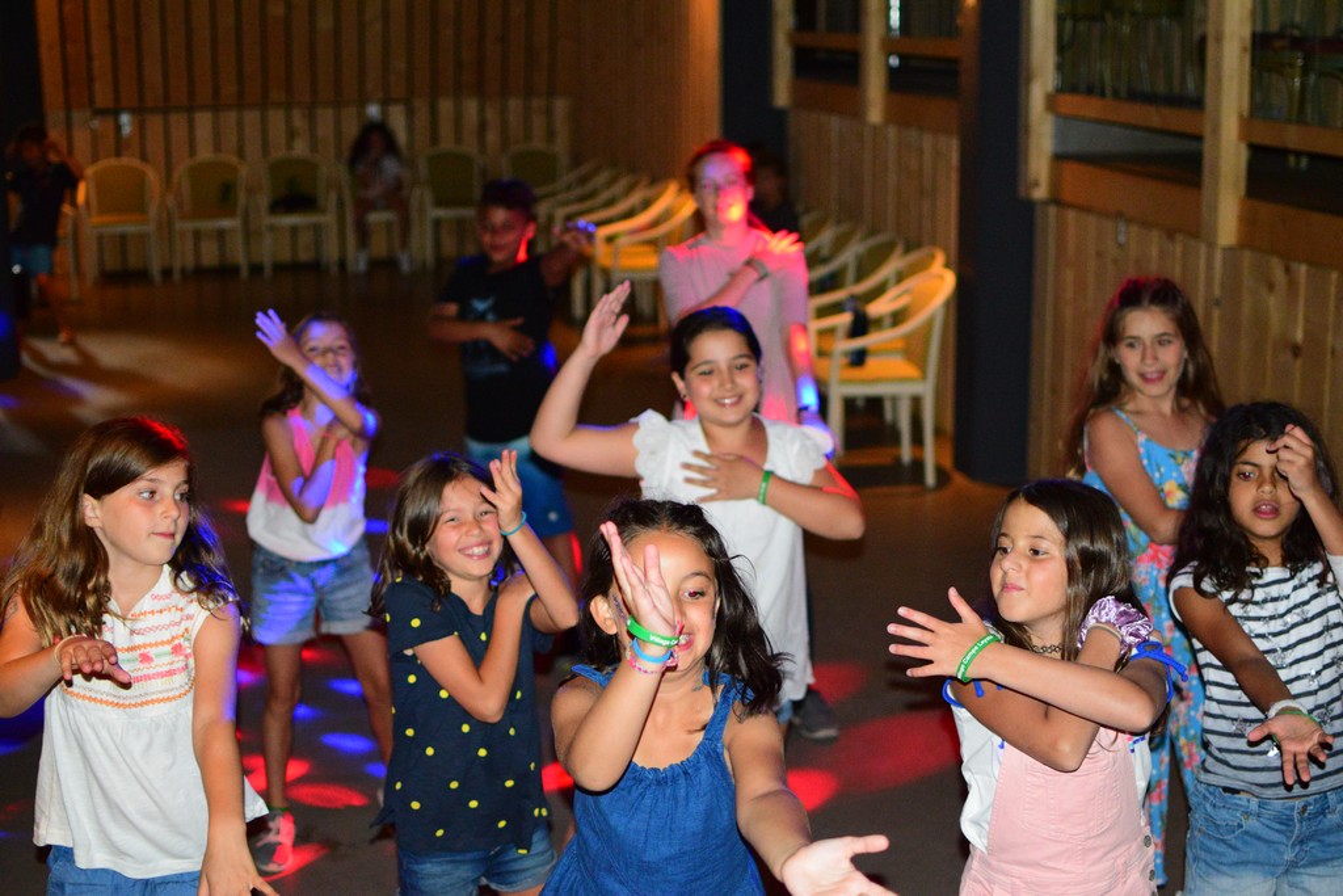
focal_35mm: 52
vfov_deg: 25.8
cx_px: 672
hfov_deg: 37.8
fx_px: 1959
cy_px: 448
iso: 3200
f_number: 1.8
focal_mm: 35
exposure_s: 1/200
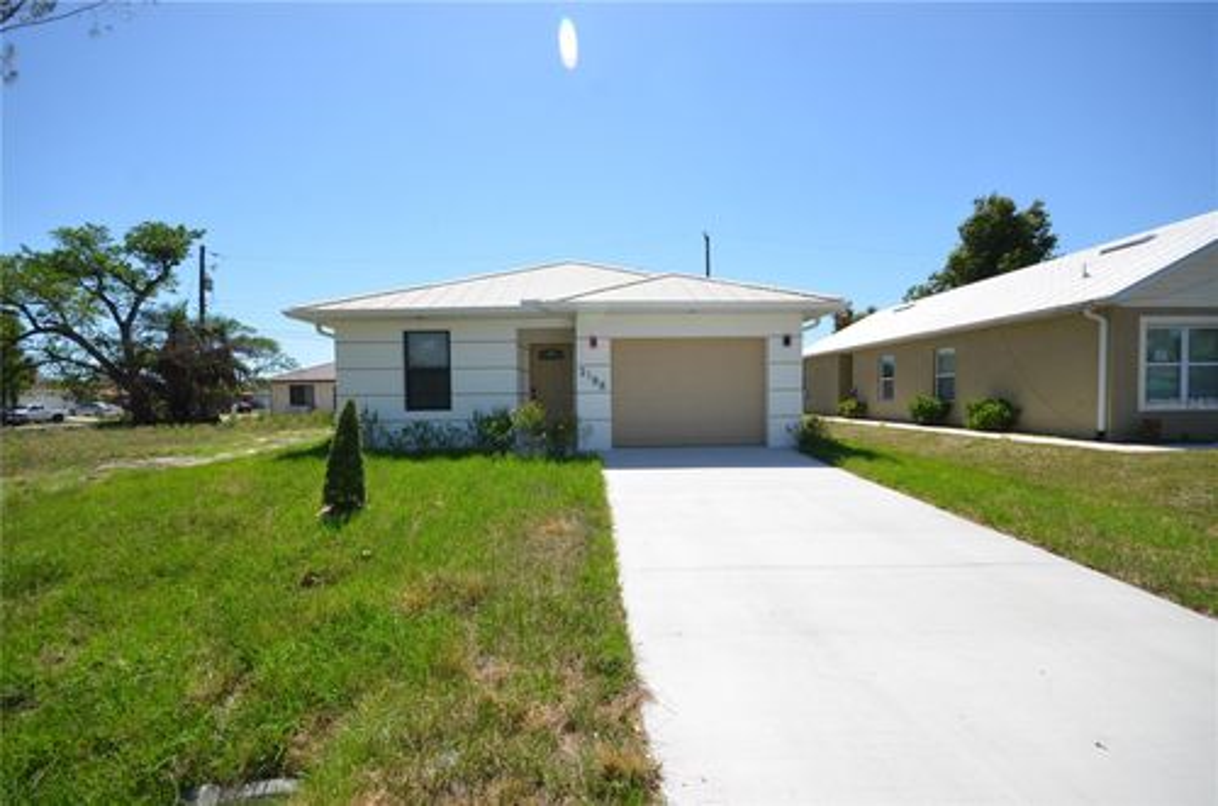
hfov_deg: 100.5
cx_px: 609
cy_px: 403
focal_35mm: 15
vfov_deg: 77.1
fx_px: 506
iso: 110
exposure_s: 1/250
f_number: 8
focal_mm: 10
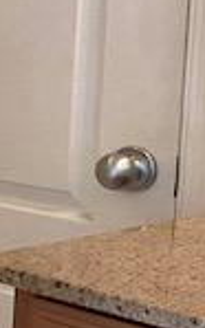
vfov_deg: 17.6
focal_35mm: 118
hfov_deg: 8.7
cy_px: 77
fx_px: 1056
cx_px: -461
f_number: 1.8
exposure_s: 1/60
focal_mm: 4.25
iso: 160
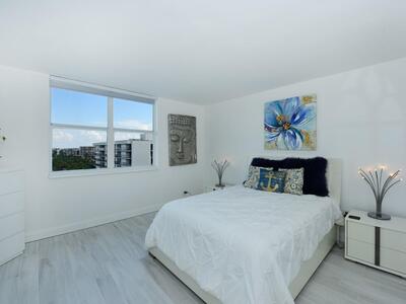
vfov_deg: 85.7
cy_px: 152
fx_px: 164
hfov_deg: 102.1
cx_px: 203
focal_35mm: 14
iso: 320
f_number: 5.6
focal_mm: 14
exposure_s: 1/1600
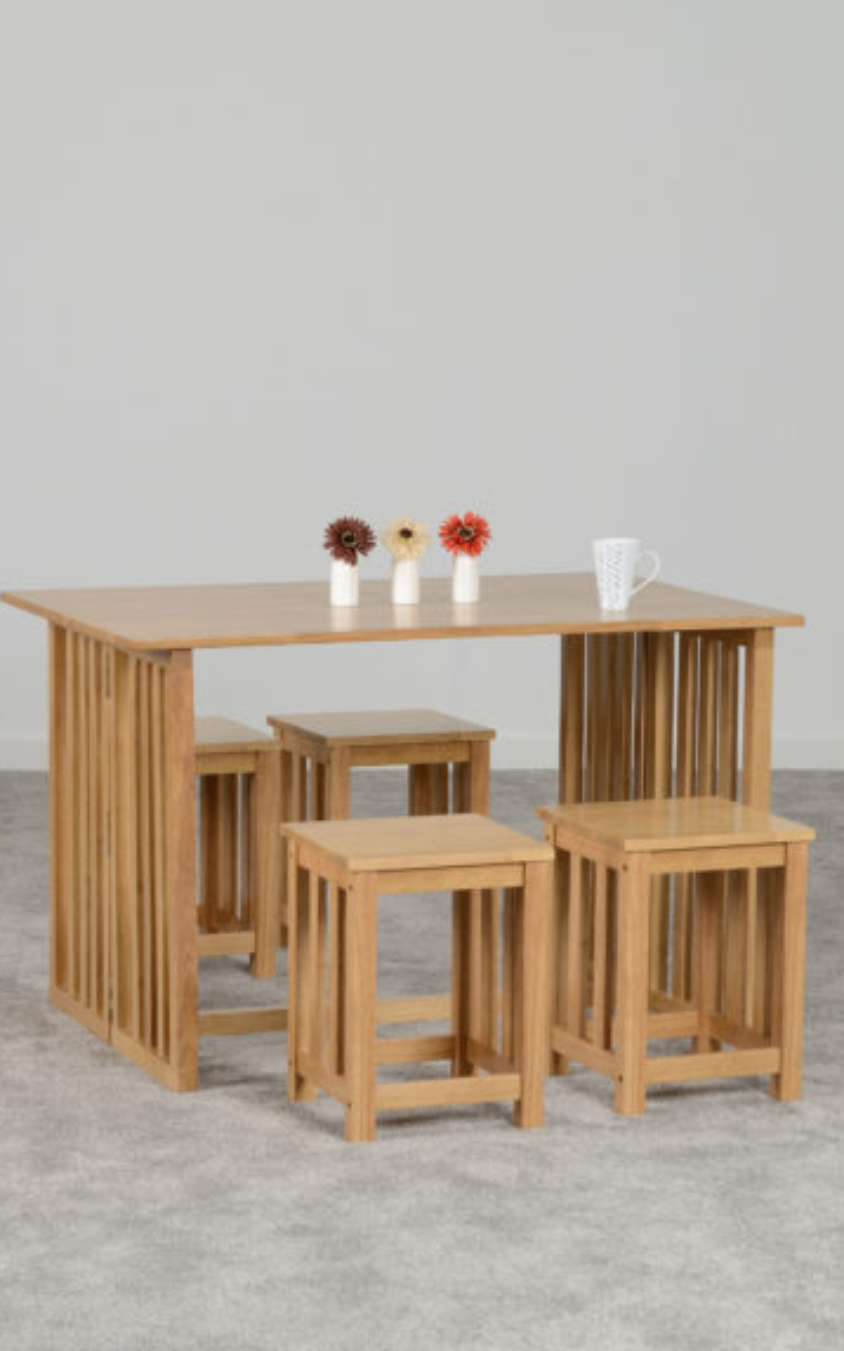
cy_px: 674
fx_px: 3976
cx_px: 398
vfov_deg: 19.3
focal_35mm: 108
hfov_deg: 12.1
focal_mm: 70
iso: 100
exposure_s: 1/160
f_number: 8
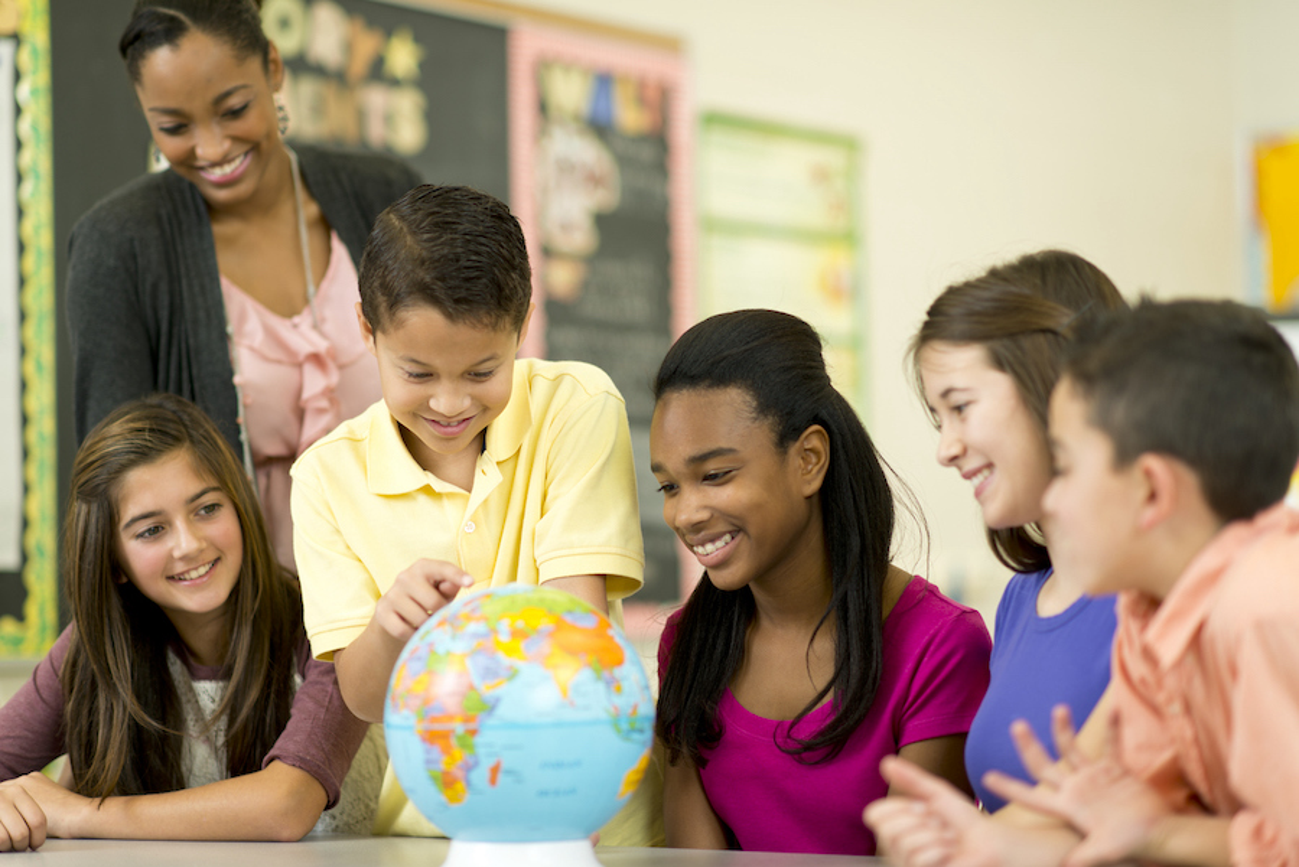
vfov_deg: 16.1
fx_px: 3068
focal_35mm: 85
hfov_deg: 23.9
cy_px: 434
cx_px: 650
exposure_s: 1/200
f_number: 2
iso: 100
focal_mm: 85
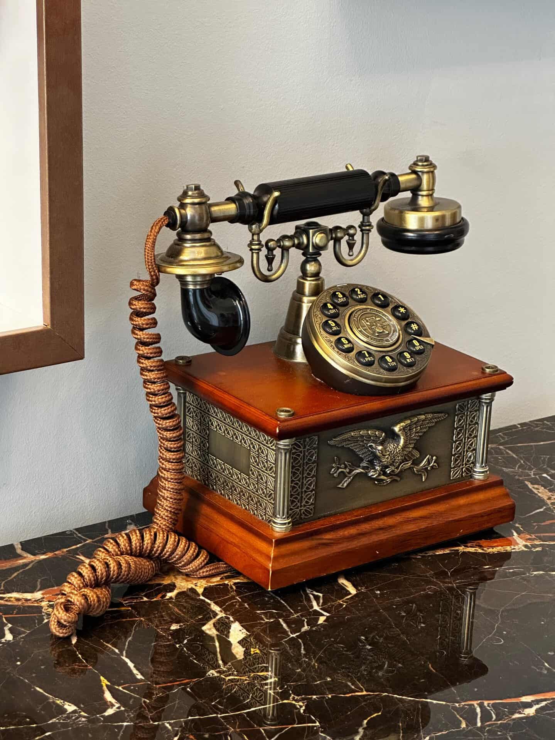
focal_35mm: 77
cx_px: 278
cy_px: 370
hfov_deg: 19.1
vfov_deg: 25.3
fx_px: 1647
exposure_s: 1/60
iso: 400
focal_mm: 9
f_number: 2.8
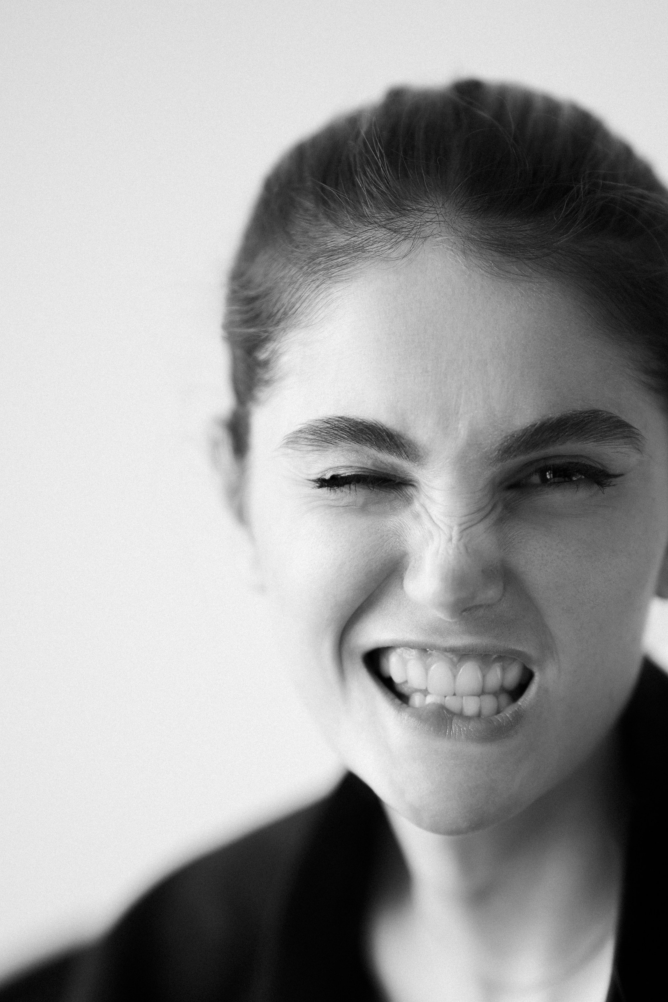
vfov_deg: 15.3
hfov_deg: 10.2
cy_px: 684
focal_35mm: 134
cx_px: 482
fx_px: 3729
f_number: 1.4
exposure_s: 1/320
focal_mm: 85
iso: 100
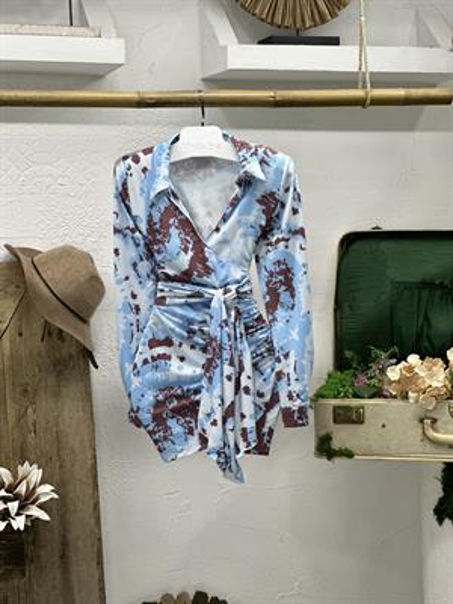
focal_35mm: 77
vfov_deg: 25.3
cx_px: 226
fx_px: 1344
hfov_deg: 19.1
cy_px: 302
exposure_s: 1/100
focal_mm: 9
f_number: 2.8
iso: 200
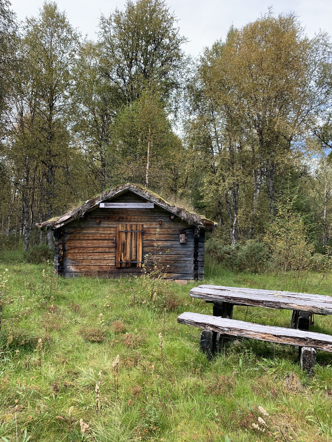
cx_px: 166
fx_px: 332
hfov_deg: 53.1
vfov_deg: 67.3
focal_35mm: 26
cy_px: 221
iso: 25
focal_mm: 4.25
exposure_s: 1/367
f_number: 1.8
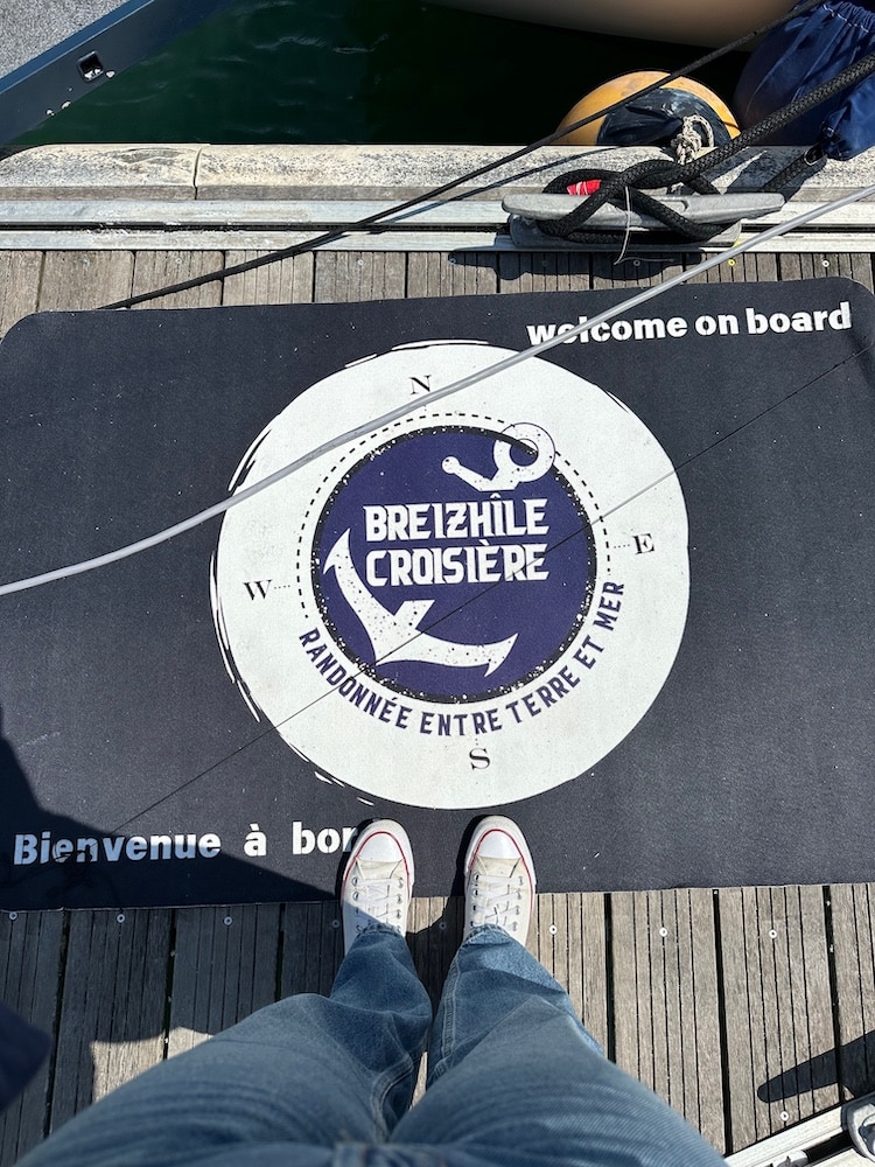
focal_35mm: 24
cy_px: 584
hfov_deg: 56.8
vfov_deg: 71.6
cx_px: 438
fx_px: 809
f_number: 1.78
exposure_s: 1/13699
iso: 80
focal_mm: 6.86
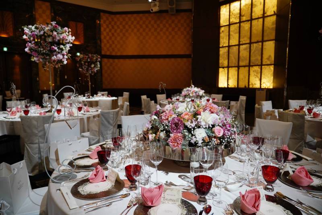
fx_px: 232
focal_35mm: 26
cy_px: 108
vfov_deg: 49.5
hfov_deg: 69.4
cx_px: 161
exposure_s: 1/100
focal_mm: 26
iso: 800
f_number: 4
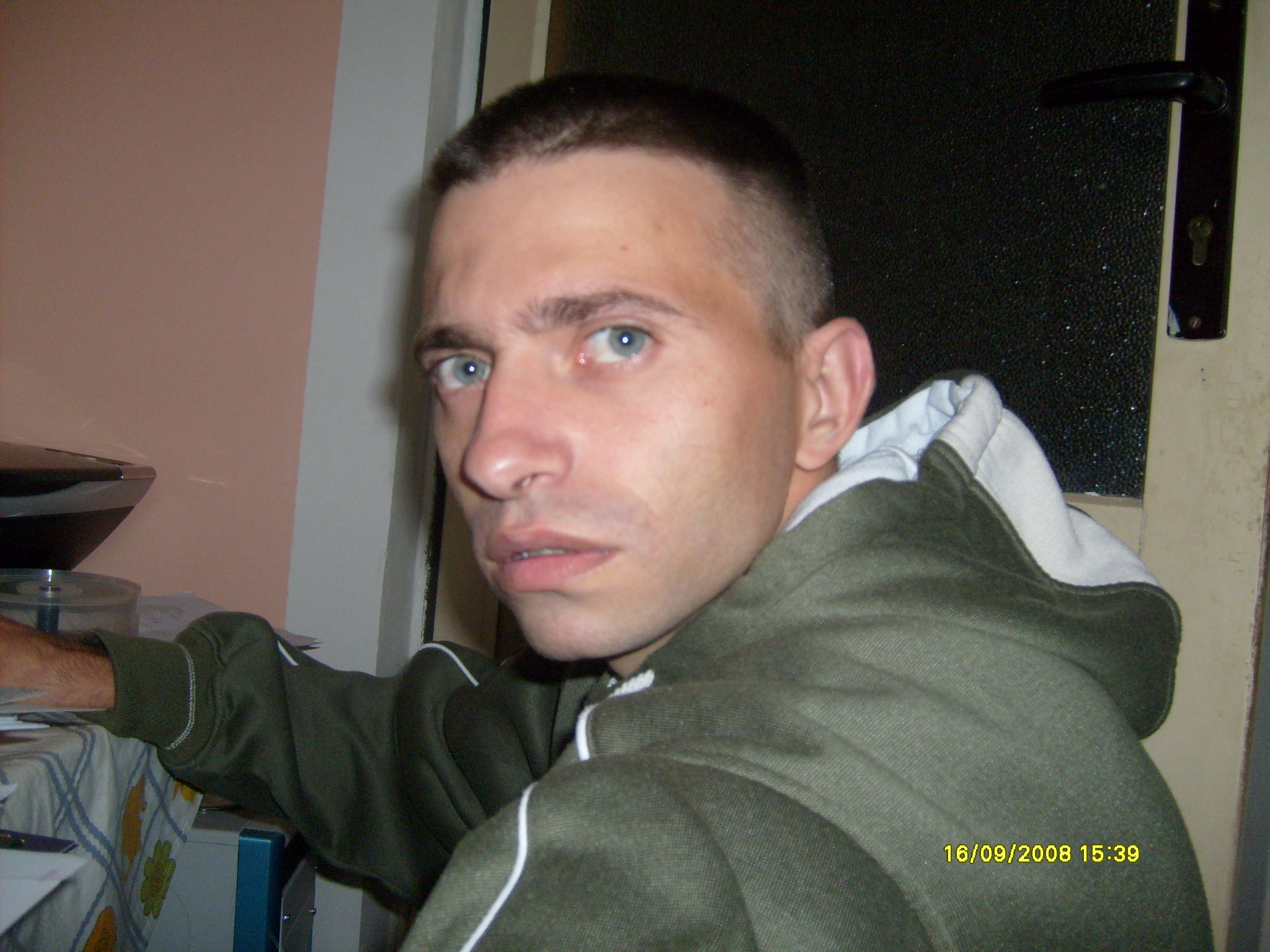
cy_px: 476
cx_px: 635
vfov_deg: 40.7
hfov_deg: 52.6
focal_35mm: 35
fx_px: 1284
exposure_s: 1/45
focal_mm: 5.8
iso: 100
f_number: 2.8
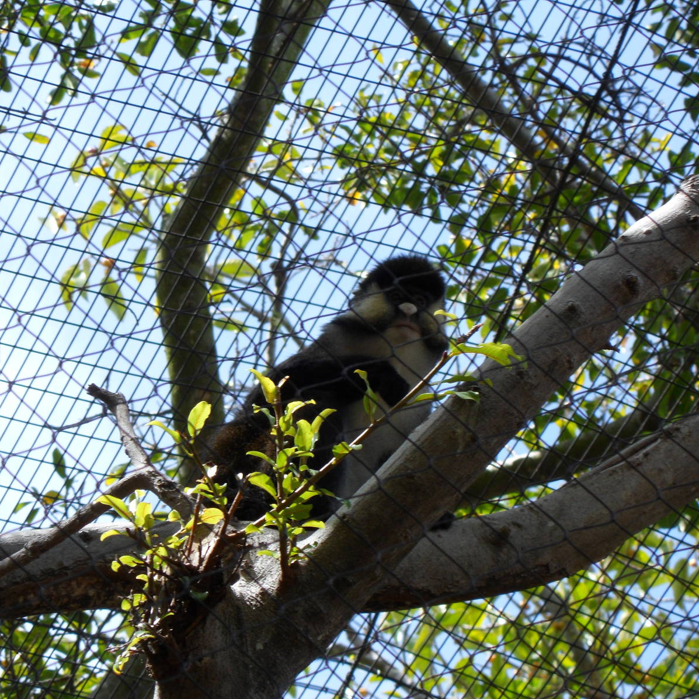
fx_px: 7288
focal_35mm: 319
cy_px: 350
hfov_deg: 5.5
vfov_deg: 5.5
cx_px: 309
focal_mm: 46.8
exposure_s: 1/125
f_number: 5.9
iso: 80
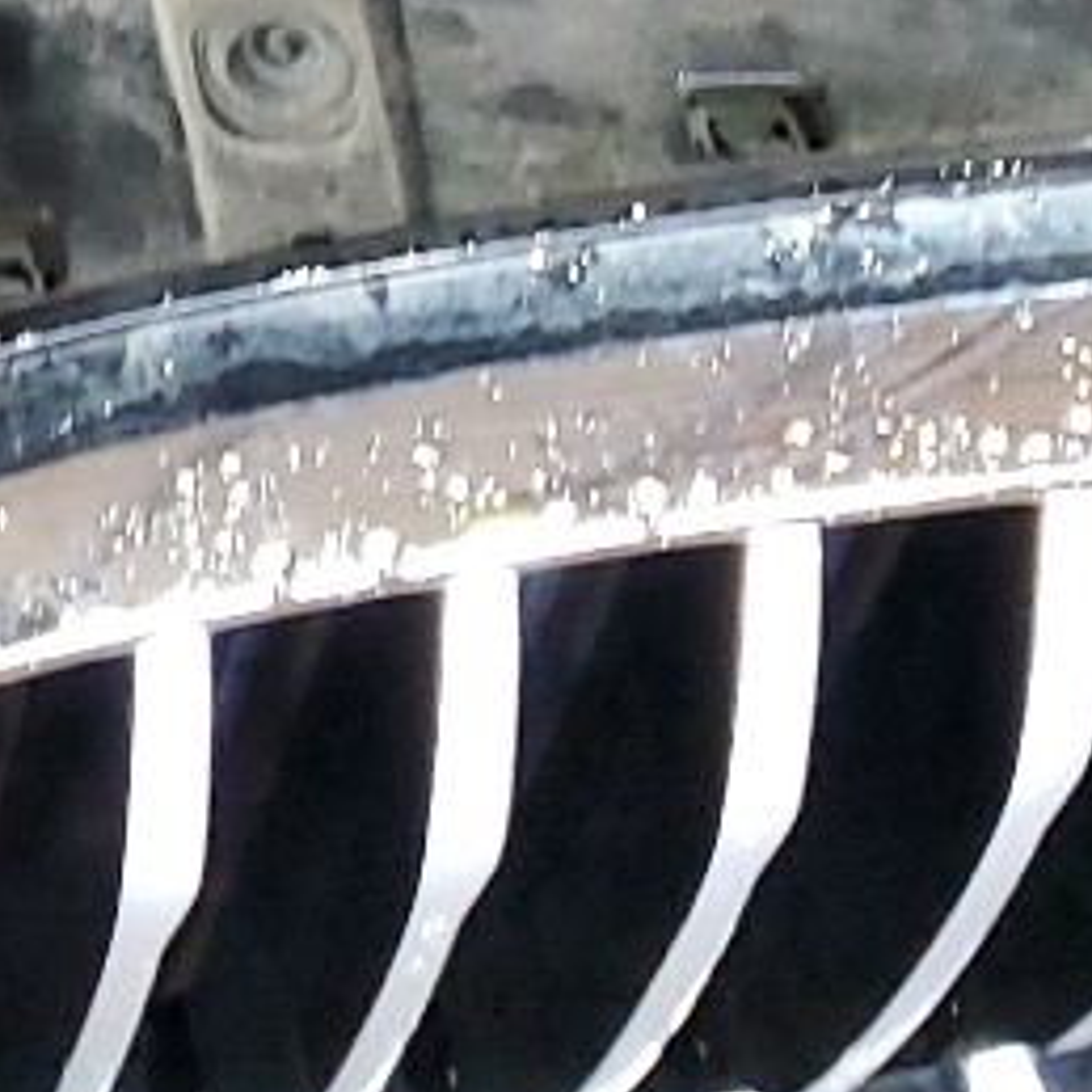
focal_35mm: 142
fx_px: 5068
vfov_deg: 11.2
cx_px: -822
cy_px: -1050
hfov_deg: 11.5
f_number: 1.5
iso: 282
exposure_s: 1/30
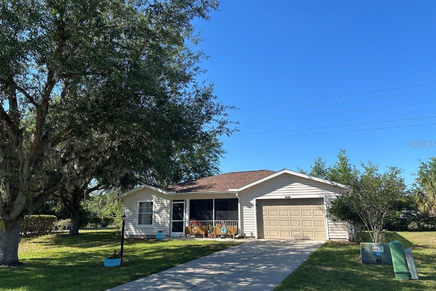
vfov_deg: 49.5
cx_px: 222
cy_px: 144
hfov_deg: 69.4
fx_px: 315
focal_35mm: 26
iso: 80
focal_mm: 6.86
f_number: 1.78
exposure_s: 1/2882
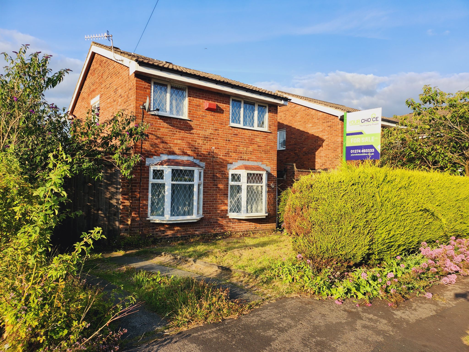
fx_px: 325
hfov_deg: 71.6
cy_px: 176
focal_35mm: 24
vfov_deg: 56.8
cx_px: 234
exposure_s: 1/1563
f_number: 1.8
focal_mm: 5
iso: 50
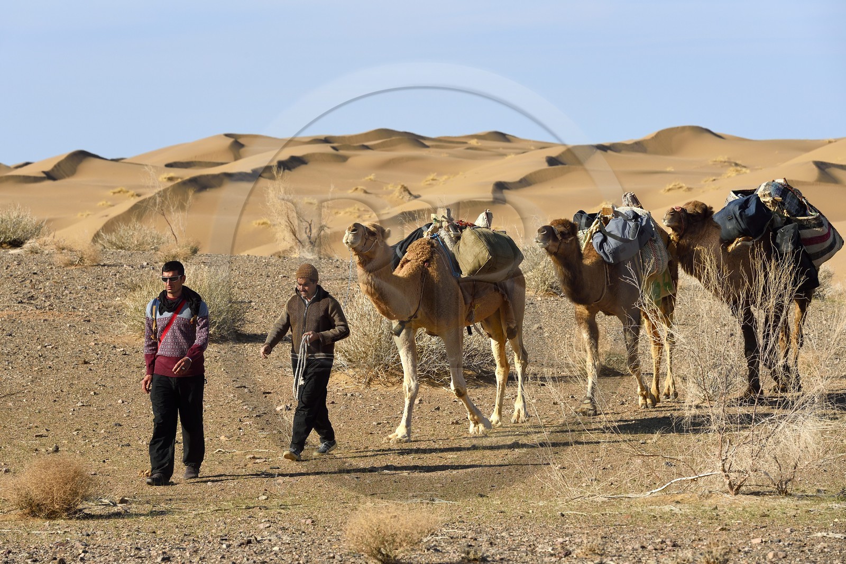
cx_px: 423
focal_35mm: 165
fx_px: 3876
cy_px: 282
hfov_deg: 12.5
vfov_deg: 8.3
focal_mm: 165
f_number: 10
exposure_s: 1/400
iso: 200
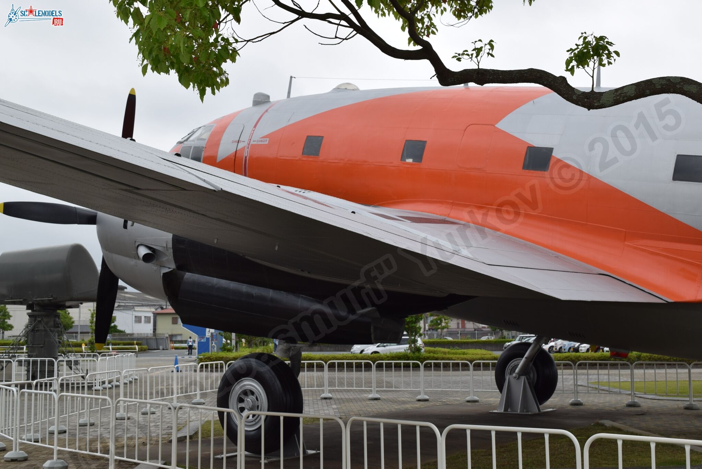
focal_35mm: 48
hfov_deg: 41.1
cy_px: 234
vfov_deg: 28.1
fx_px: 937
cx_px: 351
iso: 100
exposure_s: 1/200
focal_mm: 32
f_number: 9
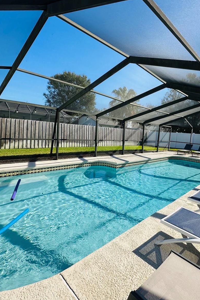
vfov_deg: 84.0
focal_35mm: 20
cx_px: 117
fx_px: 167
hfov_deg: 61.6
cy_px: 146
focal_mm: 2.22
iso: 50
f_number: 2.2
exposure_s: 1/1103
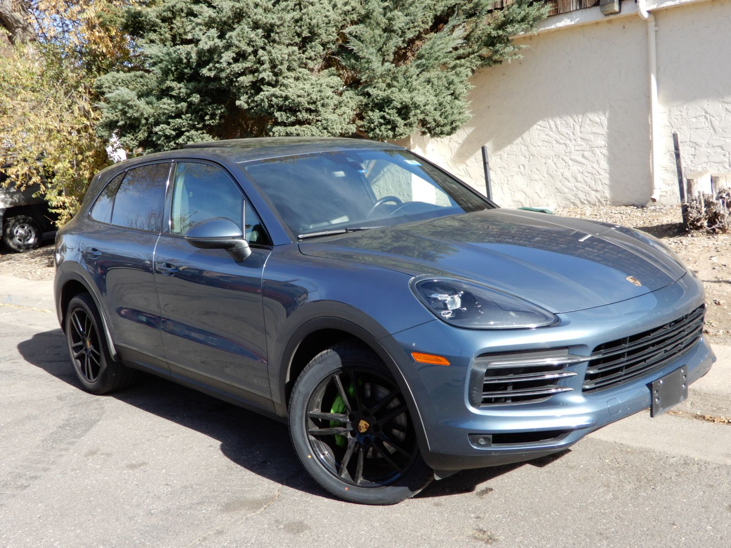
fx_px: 802
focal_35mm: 38
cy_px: 274
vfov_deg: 37.7
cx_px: 366
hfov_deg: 49.0
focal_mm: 6.8
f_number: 4
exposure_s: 1/320
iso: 80
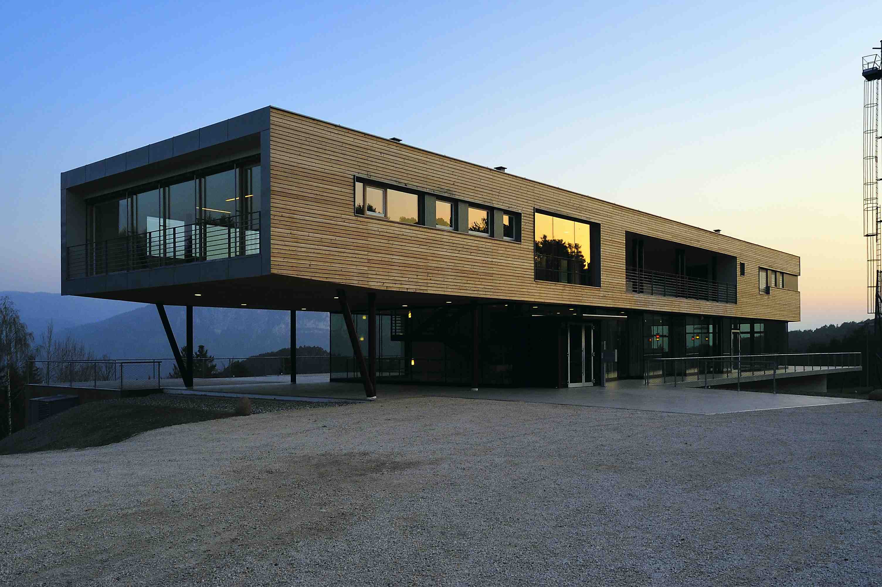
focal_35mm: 30
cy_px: 294
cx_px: 441
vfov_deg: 43.5
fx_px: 734
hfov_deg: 62.0
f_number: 8
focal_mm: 20
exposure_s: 1/160
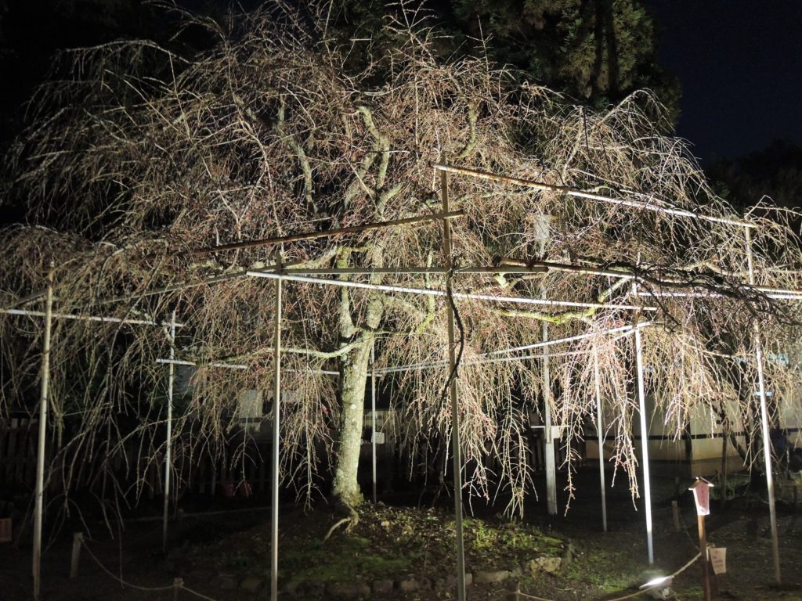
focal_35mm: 28
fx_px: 649
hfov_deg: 63.4
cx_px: 401
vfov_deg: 49.7
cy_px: 300
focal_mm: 6
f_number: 2
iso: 800
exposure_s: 1/5
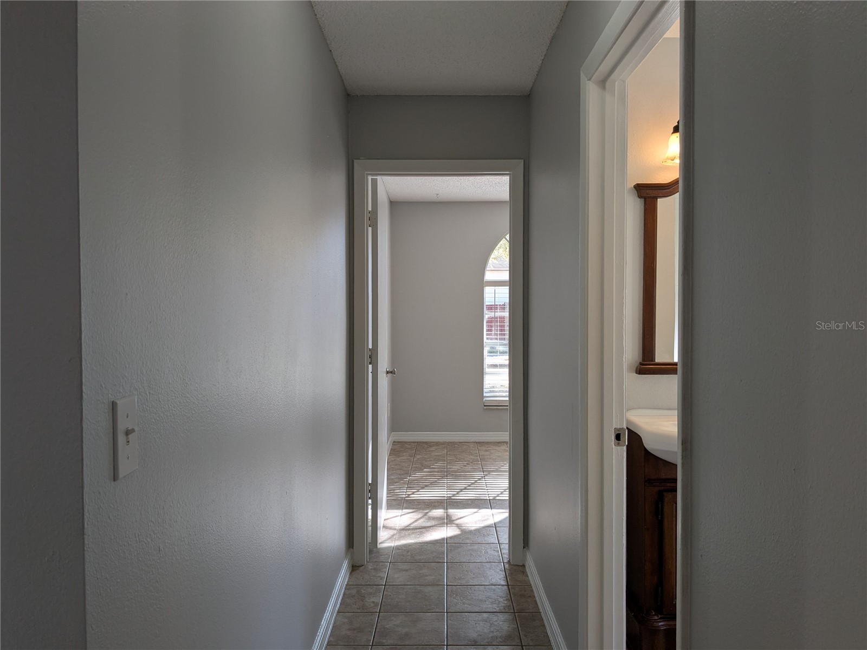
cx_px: 434
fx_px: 676
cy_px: 325
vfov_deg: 51.4
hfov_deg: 65.3
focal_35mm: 27
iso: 71
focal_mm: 4.38
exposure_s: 1/260
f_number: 1.73
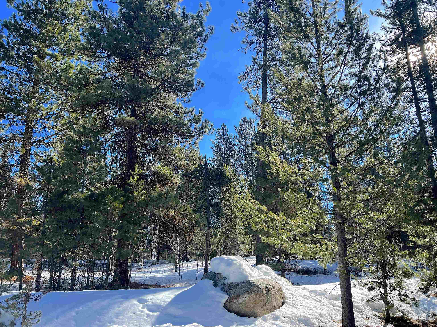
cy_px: 164
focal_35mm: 26
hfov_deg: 67.3
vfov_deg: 53.1
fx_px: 328
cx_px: 218
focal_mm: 5.7
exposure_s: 1/1412
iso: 50
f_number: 1.5
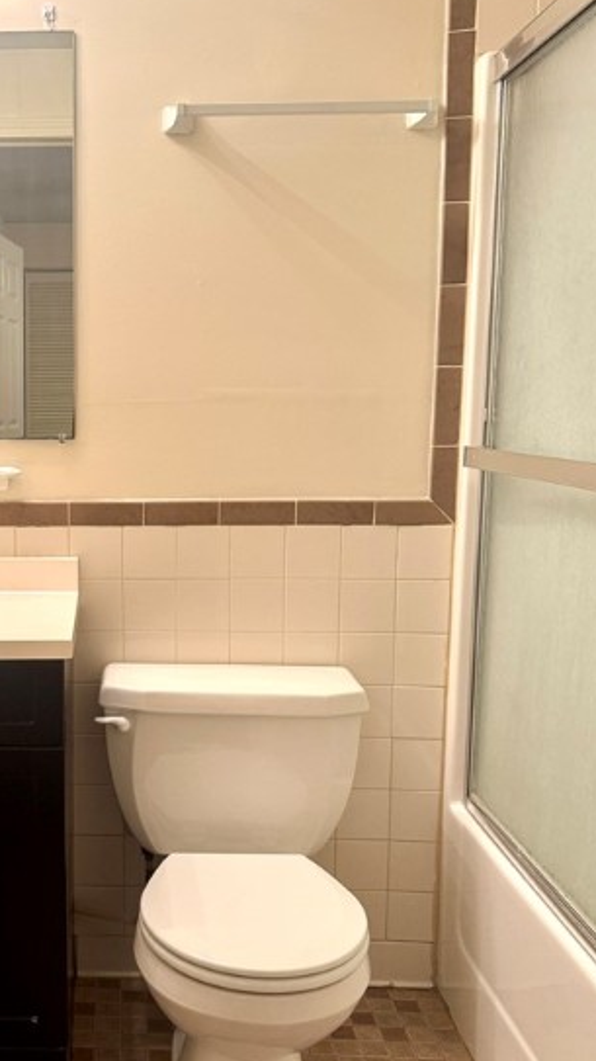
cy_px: 565
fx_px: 1041
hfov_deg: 30.7
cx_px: 74
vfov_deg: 54.0
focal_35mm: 37
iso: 200
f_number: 1.78
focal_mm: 6.76
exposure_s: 1/60
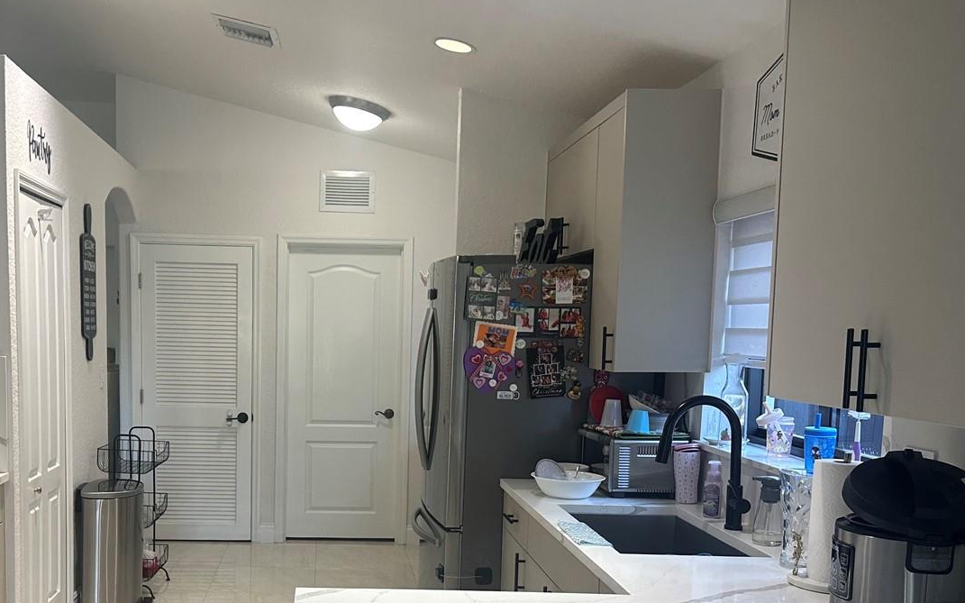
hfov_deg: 50.8
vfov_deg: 33.1
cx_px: 334
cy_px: 433
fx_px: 999
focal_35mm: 38
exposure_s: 1/120
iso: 160
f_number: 1.78
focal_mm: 6.86
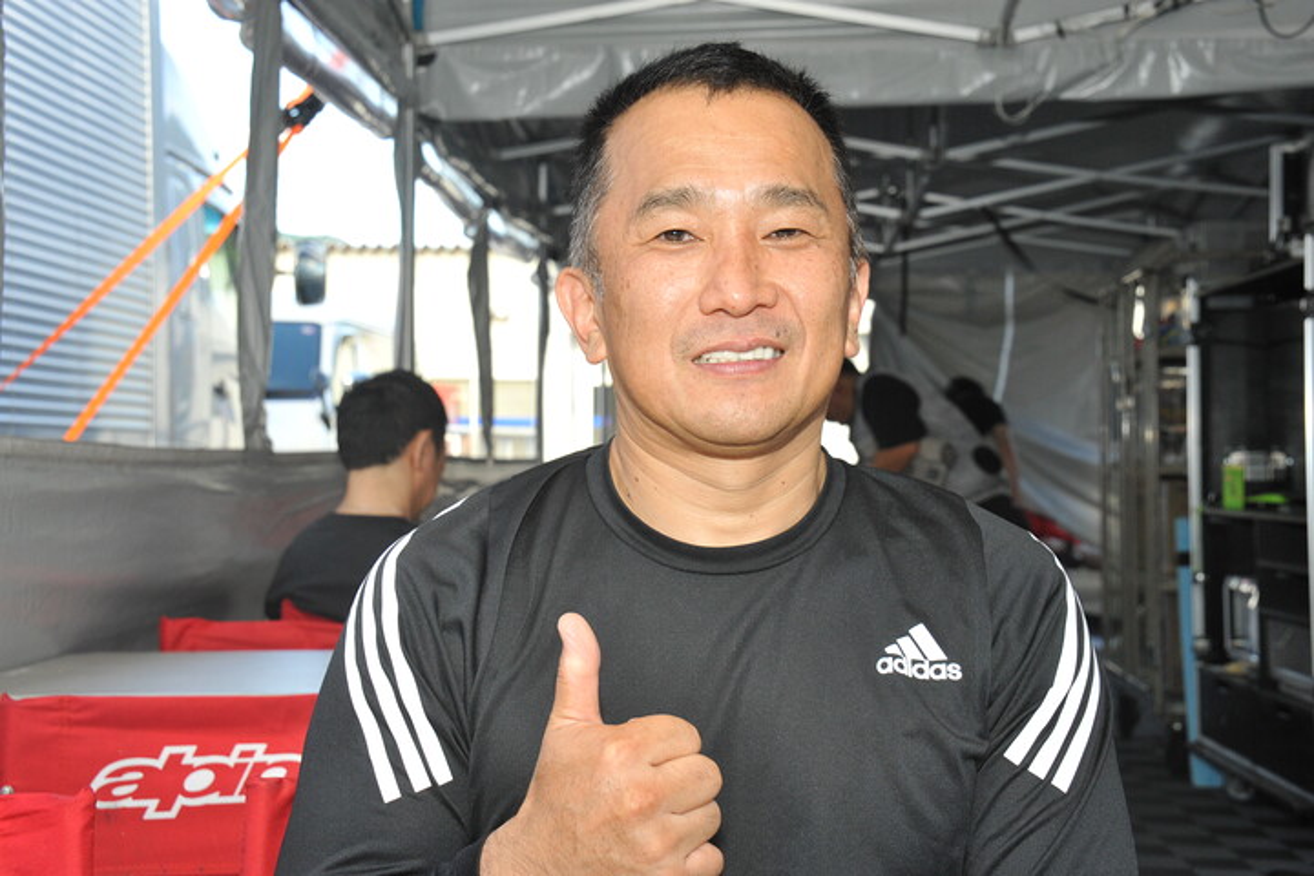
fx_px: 2117
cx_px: 657
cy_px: 438
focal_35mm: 58
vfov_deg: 23.4
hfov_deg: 34.5
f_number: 9.5
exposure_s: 1/250
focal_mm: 58
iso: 1600
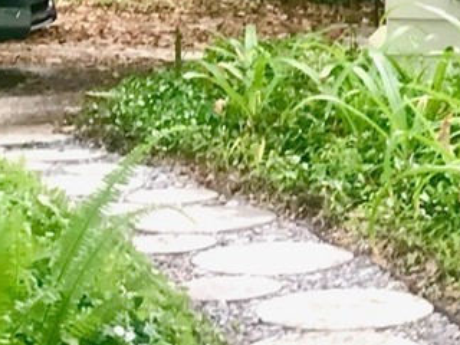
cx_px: 1032
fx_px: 1860
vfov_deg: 10.5
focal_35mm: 140
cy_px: 390
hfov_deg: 11.9
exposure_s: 1/120
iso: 32
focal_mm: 3.99
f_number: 1.8
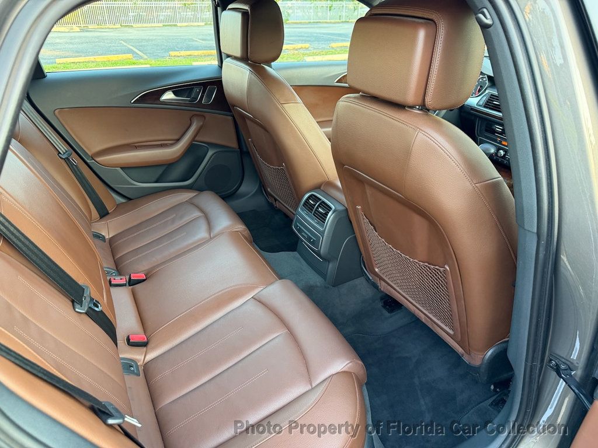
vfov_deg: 56.8
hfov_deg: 71.6
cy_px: 224
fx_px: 415
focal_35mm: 24
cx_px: 299
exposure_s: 1/60
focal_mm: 6.76
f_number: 1.78
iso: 250
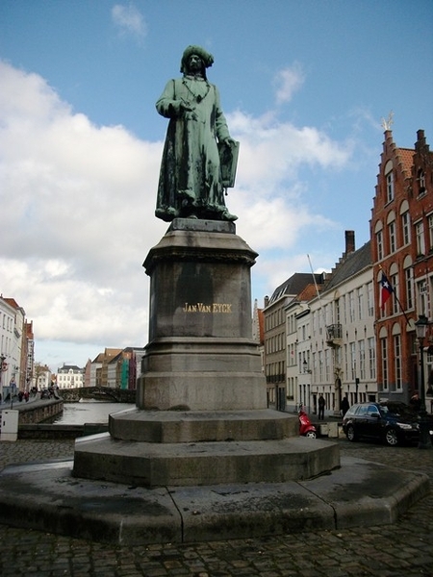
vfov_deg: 56.8
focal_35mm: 32
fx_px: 534
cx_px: 216
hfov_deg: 44.2
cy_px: 288
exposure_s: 1/1000
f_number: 2.9
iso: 80
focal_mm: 5.7
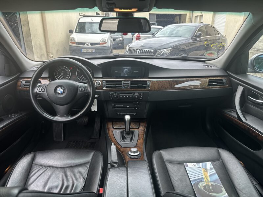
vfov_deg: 56.8
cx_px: 132
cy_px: 98
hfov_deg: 71.6
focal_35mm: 24
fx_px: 182
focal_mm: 6.86
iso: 64
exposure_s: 1/141
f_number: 1.78
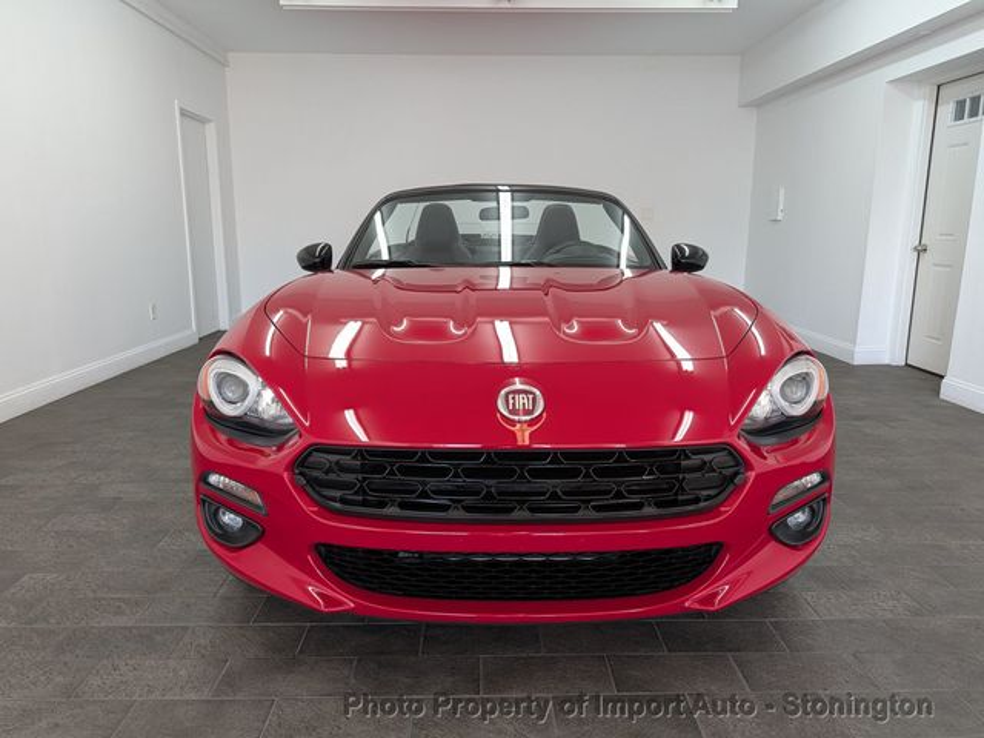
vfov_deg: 56.8
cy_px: 369
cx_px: 492
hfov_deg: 71.6
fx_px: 682
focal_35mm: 24
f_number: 1.68
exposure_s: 1/120
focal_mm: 6.9
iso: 99
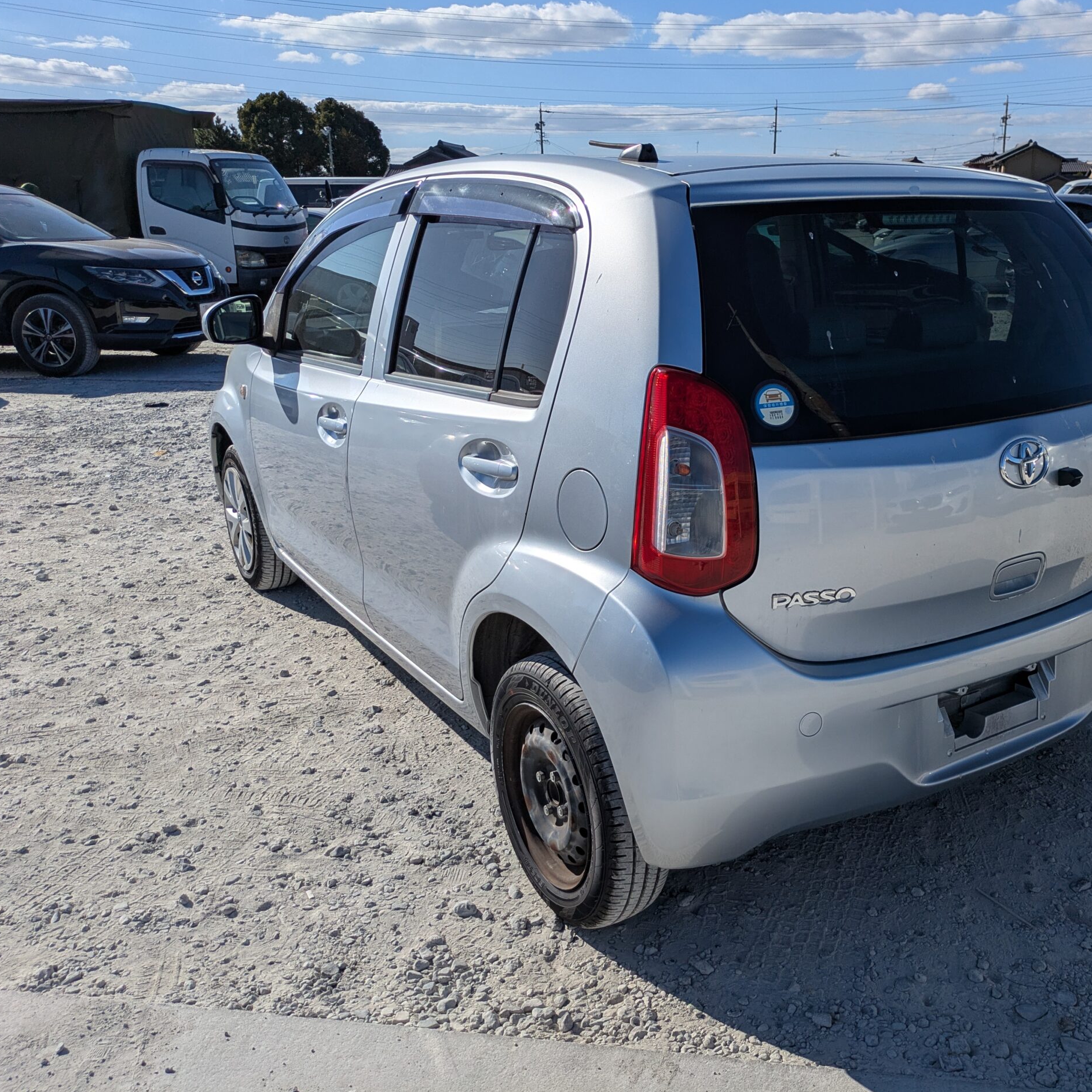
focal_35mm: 30
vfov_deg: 54.0
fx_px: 1071
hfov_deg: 53.1
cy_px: 541
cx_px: 716
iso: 53
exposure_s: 1/7092
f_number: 1.89
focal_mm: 5.43
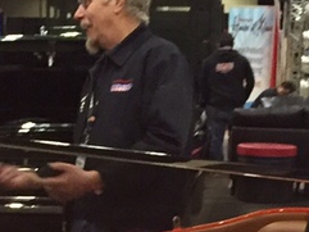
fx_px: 1375
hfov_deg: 12.8
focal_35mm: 154
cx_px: 164
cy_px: 519
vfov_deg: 8.9
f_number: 2.2
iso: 250
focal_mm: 4.15
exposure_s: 1/30
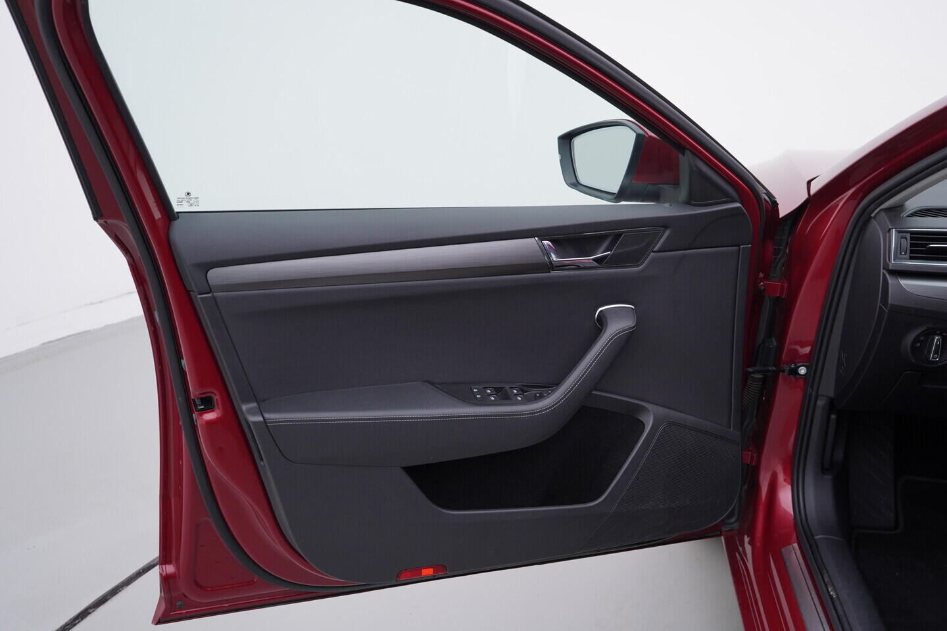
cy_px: 316
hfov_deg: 53.1
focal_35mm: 36
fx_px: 947
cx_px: 474
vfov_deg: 36.9
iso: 125
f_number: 3.5
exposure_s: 1/60
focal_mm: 24
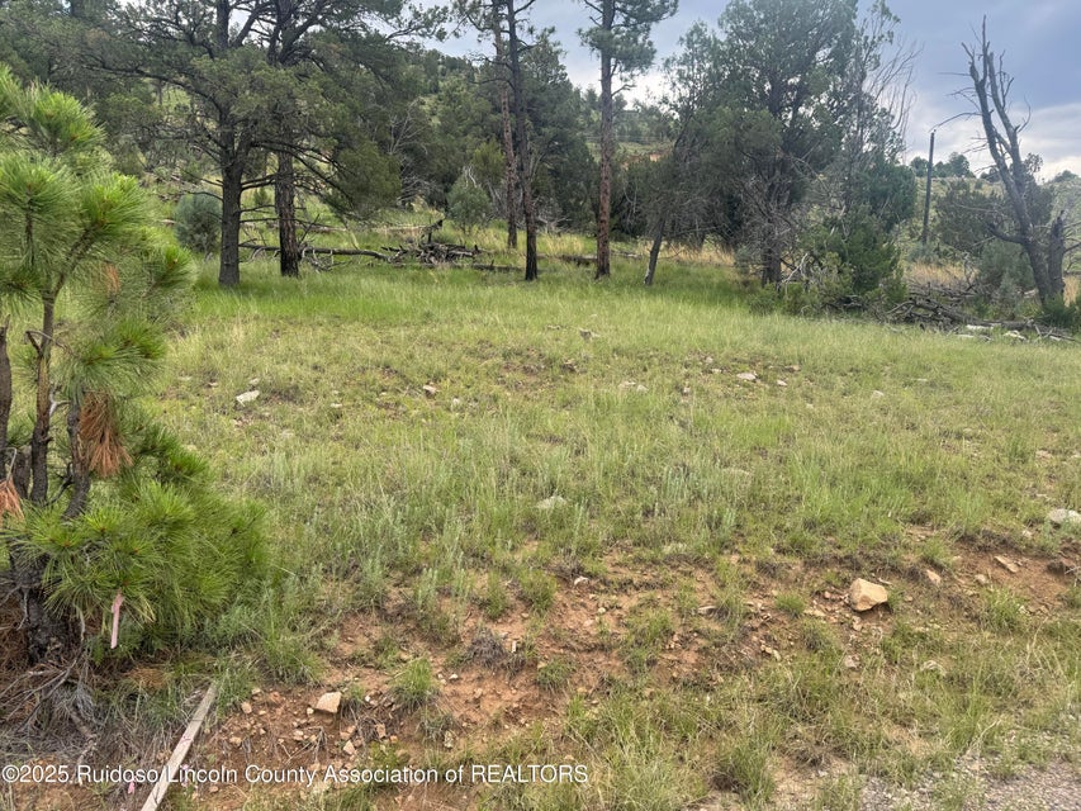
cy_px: 406
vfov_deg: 56.8
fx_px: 750
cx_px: 540
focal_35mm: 24
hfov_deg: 71.6
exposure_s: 1/966
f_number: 1.78
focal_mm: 6.76
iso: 80
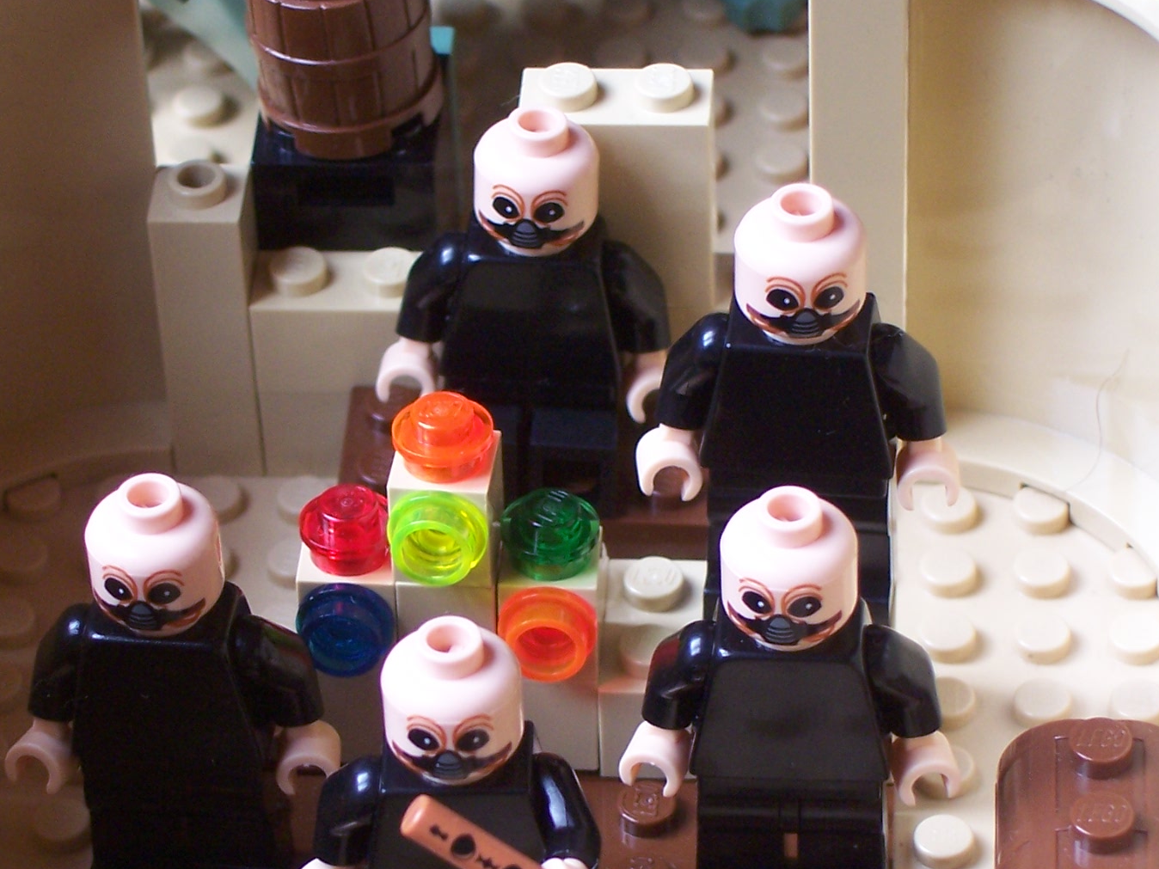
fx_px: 5190
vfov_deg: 9.6
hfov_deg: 12.7
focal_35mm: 155
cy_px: 629
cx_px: 619
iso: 140
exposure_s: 1/60
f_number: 4
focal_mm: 17.5
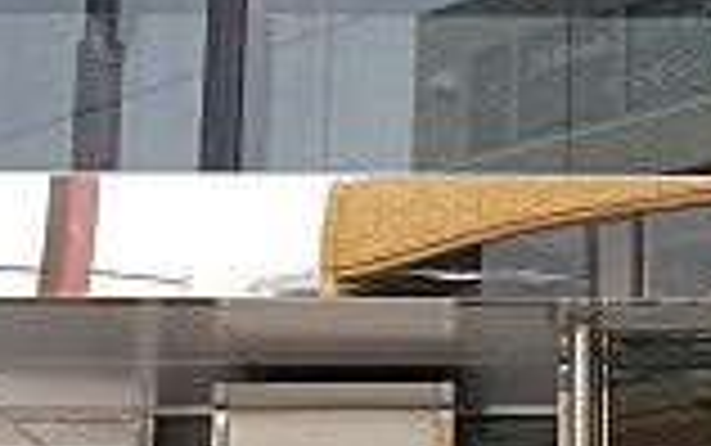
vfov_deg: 9.6
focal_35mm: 137
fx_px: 2657
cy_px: 261
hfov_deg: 14.5
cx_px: 986
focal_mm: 5.7
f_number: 2.9
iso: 80
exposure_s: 1/317
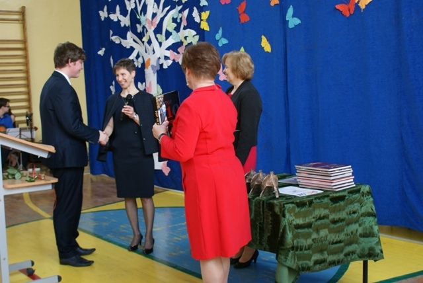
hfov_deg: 43.6
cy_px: 142
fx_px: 529
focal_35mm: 45
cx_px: 212
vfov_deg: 29.9
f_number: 5
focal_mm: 30
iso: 200
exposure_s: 1/60
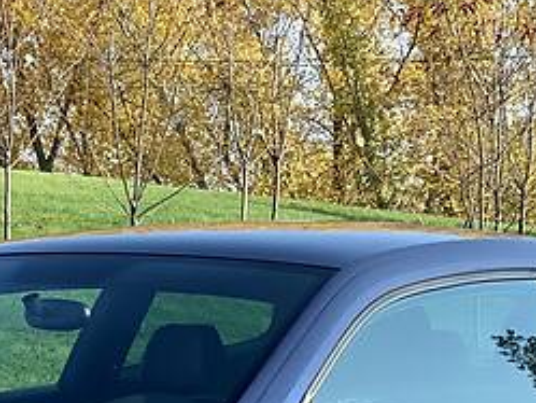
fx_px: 2587
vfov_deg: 8.7
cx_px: 45
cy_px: 614
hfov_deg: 11.7
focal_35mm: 167
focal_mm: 6
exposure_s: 1/291
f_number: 2.4
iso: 16
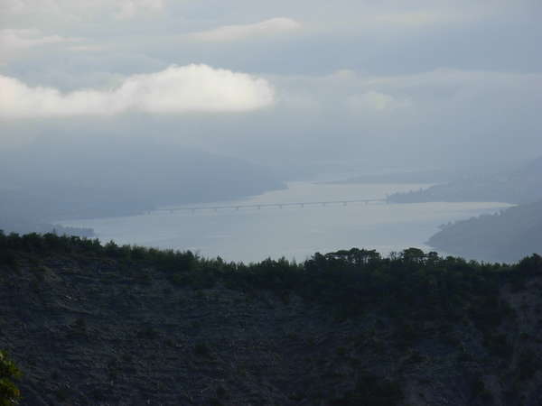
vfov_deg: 7.8
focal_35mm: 190
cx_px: 271
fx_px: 2975
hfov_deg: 10.4
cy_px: 203
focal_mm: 31.4
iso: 79
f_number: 5
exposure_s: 1/592
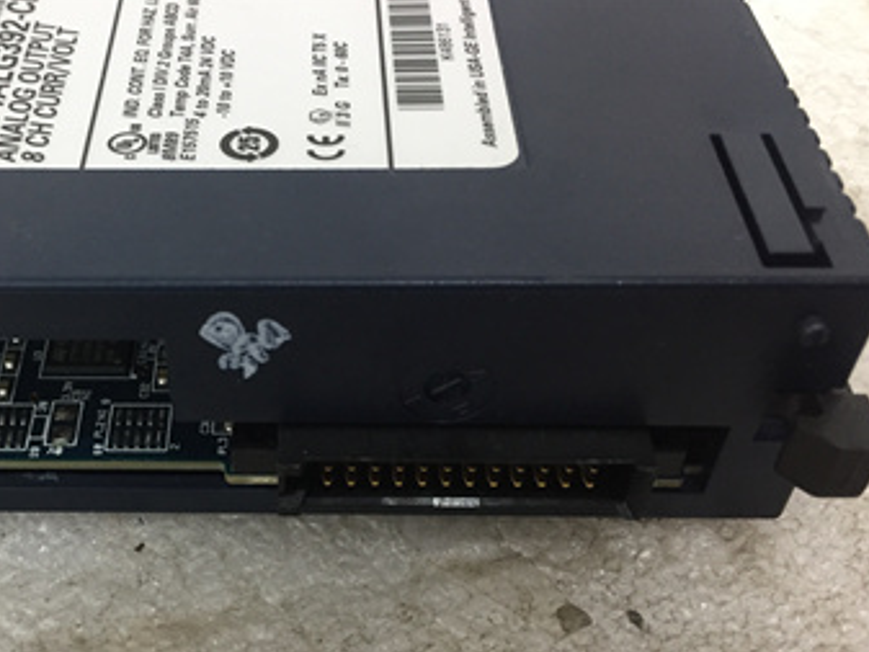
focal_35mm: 43
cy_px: 475
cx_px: 242
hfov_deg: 42.8
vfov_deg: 33.1
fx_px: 1080
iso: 160
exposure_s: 1/33
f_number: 2.2
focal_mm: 4.15
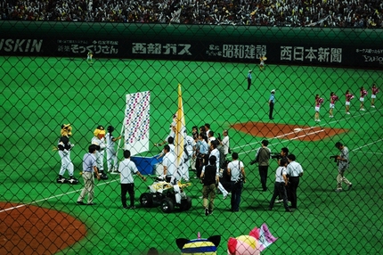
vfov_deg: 16.5
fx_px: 877
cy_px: 128
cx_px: 192
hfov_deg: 24.6
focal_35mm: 82
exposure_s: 1/125
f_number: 5.6
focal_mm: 55
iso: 800
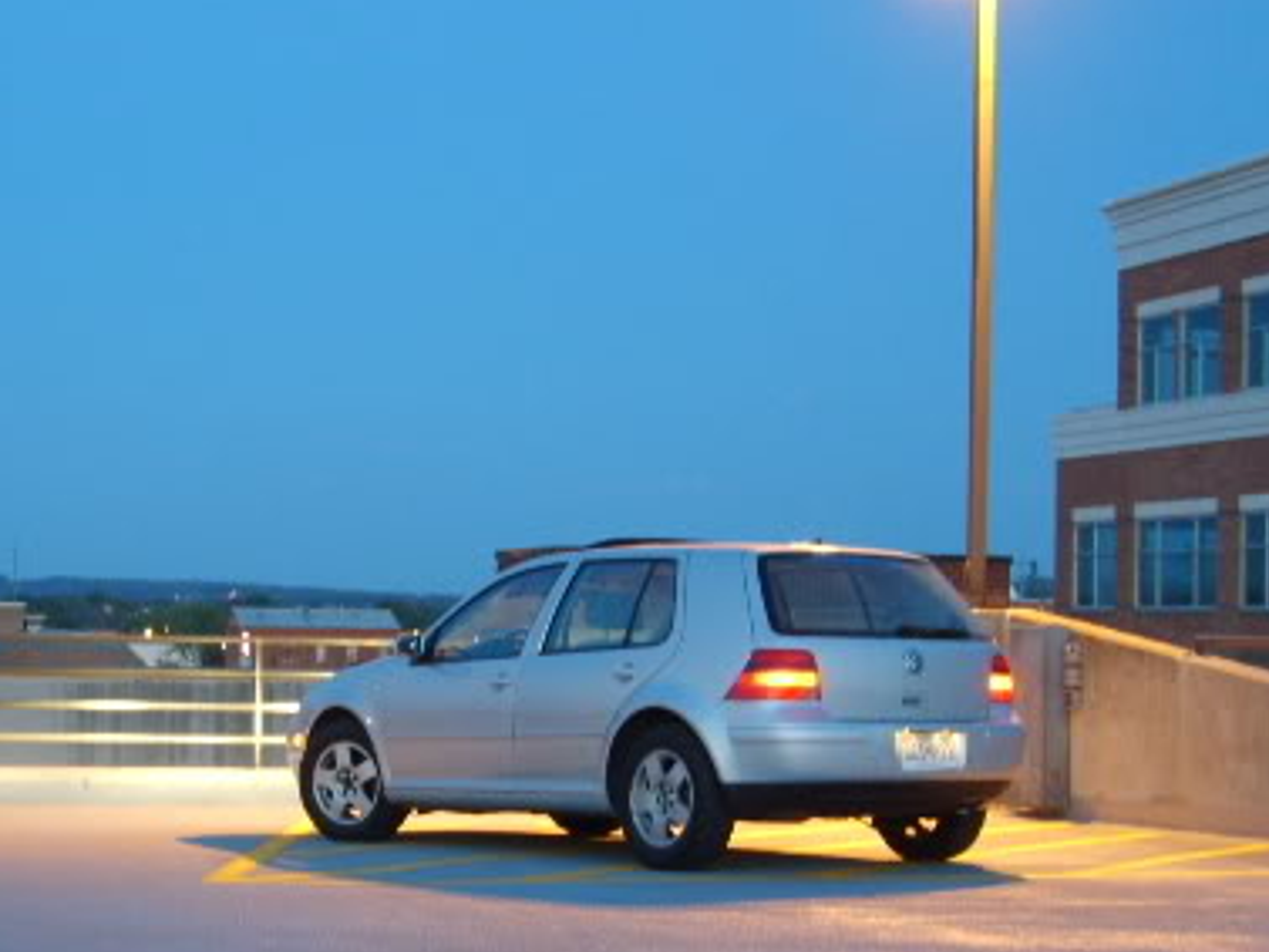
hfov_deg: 26.5
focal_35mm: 73
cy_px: 602
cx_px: 417
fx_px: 2677
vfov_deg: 20.1
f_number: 3
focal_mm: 7.2
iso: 140
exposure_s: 1/4
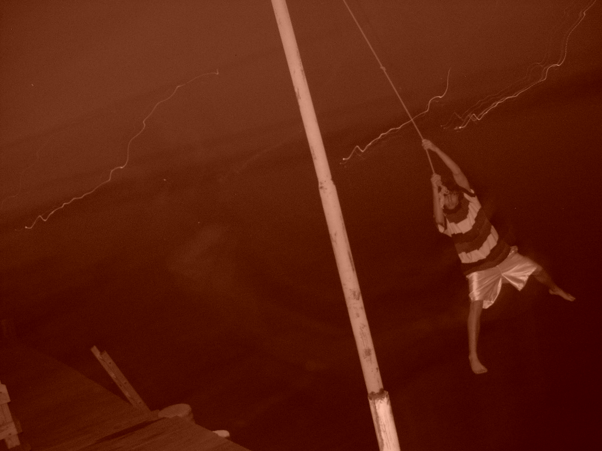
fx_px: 661
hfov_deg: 49.0
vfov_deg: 37.7
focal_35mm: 38
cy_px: 226
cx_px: 301
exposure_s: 2
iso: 200
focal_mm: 6.3
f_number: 2.8
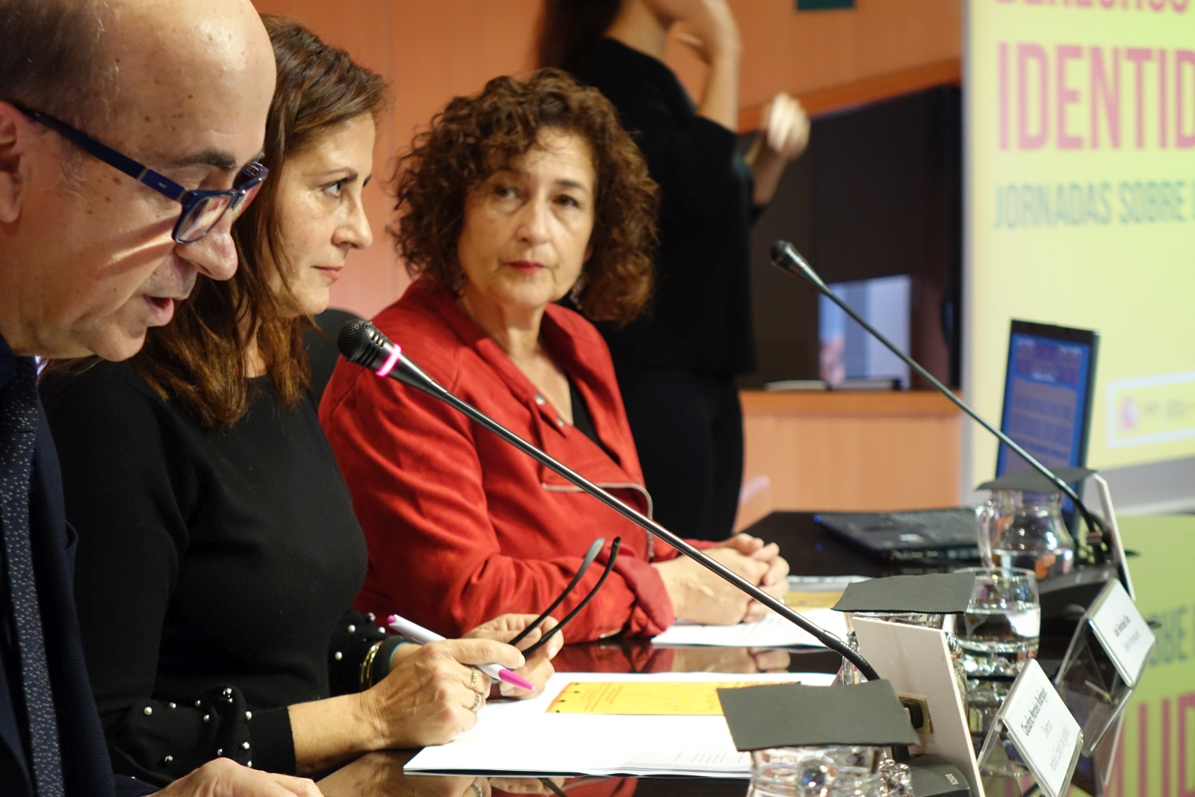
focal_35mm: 79
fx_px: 2622
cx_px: 598
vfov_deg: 17.3
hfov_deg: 25.7
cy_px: 398
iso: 800
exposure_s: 1/20
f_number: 2.8
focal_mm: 28.93
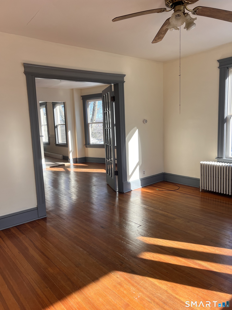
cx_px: 116
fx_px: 232
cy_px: 155
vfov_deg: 67.3
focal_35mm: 26
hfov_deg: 53.1
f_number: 1.5
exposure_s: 1/416
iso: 50
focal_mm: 5.7
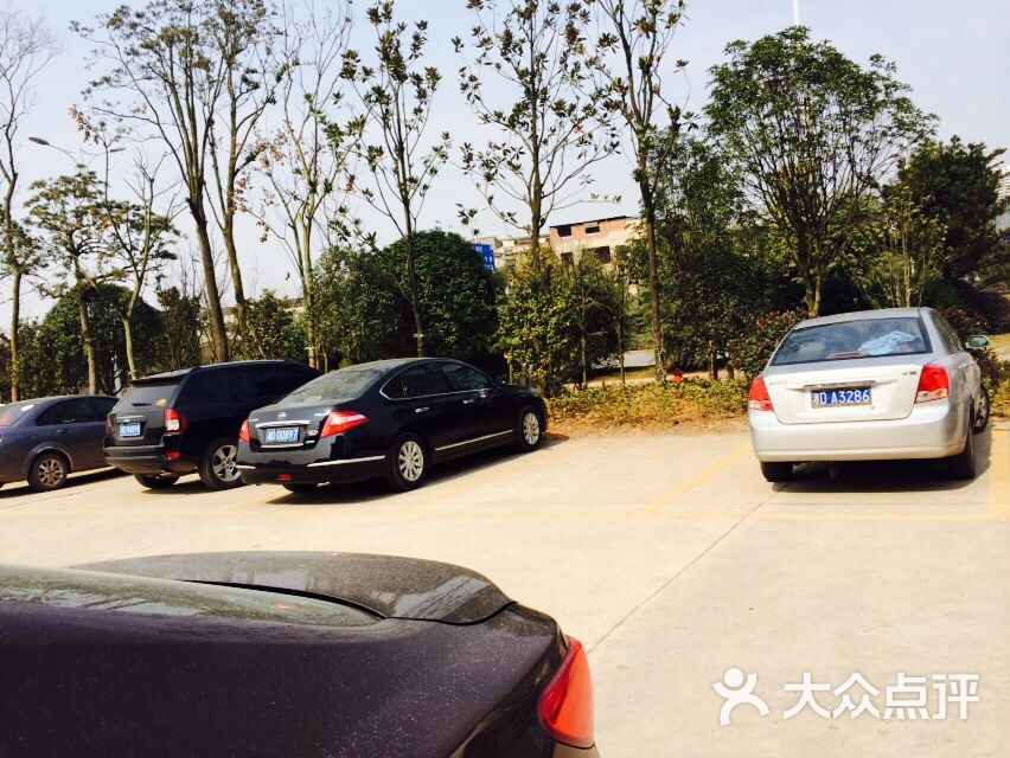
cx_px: 505
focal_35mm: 30
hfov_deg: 59.9
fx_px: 876
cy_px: 379
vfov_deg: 46.8
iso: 32
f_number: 2.2
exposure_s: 1/1520
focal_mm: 4.12
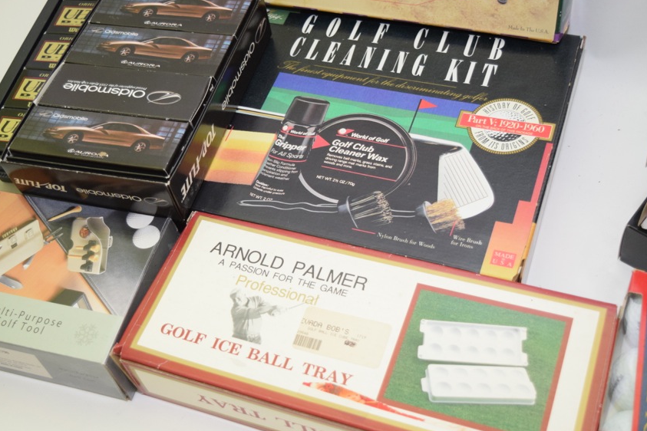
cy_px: 197
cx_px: 288
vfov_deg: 26.2
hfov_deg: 38.4
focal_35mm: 52
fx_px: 927
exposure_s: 1/60
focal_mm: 29
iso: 1600
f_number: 4.2
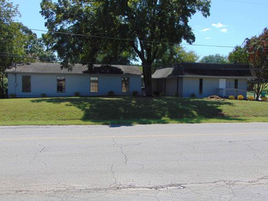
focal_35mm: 33
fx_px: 255
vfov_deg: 42.9
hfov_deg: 55.4
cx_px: 134
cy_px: 100
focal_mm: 5.8
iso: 80
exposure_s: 1/800
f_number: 3.2
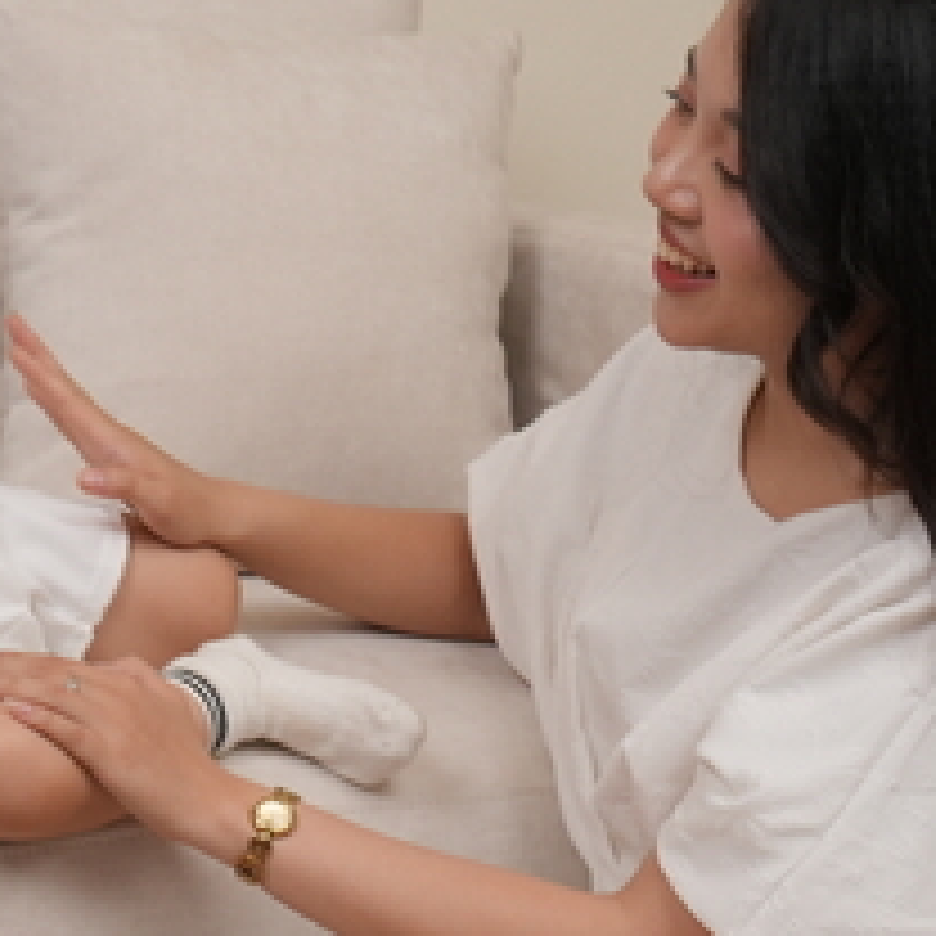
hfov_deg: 11.2
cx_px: -450
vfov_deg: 11.5
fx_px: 4589
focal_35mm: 150
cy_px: 1062
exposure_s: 1/400
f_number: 5
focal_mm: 35
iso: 800
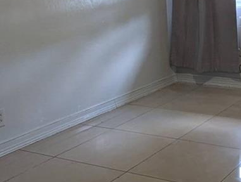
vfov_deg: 21.9
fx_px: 467
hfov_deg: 27.8
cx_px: 221
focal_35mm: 67
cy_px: 57
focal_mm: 2.35
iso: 93
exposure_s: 1/24
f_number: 2.2
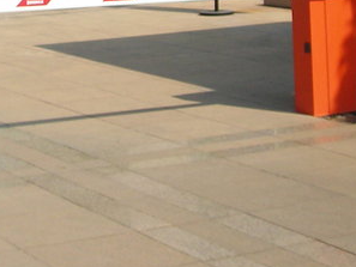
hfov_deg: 14.6
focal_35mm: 131
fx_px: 1348
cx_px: -52
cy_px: -158
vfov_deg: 10.8
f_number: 6.4
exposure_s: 1/226
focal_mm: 6.3
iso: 50
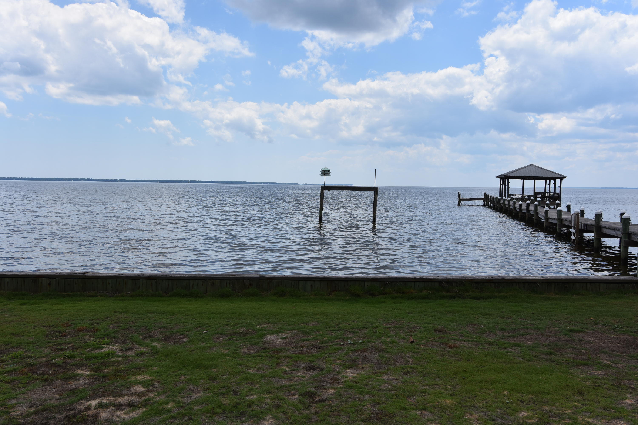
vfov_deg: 40.0
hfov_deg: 57.2
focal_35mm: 33
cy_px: 212
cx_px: 319
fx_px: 585
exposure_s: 1/500
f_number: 8
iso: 125
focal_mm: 22
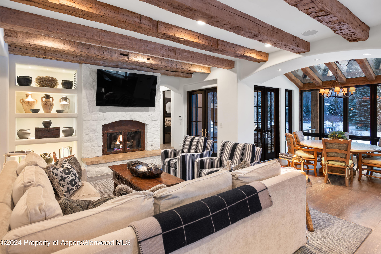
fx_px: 212
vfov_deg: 62.0
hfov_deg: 84.0
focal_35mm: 20
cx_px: 190
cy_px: 127
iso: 100
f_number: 7.1
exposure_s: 3
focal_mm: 20
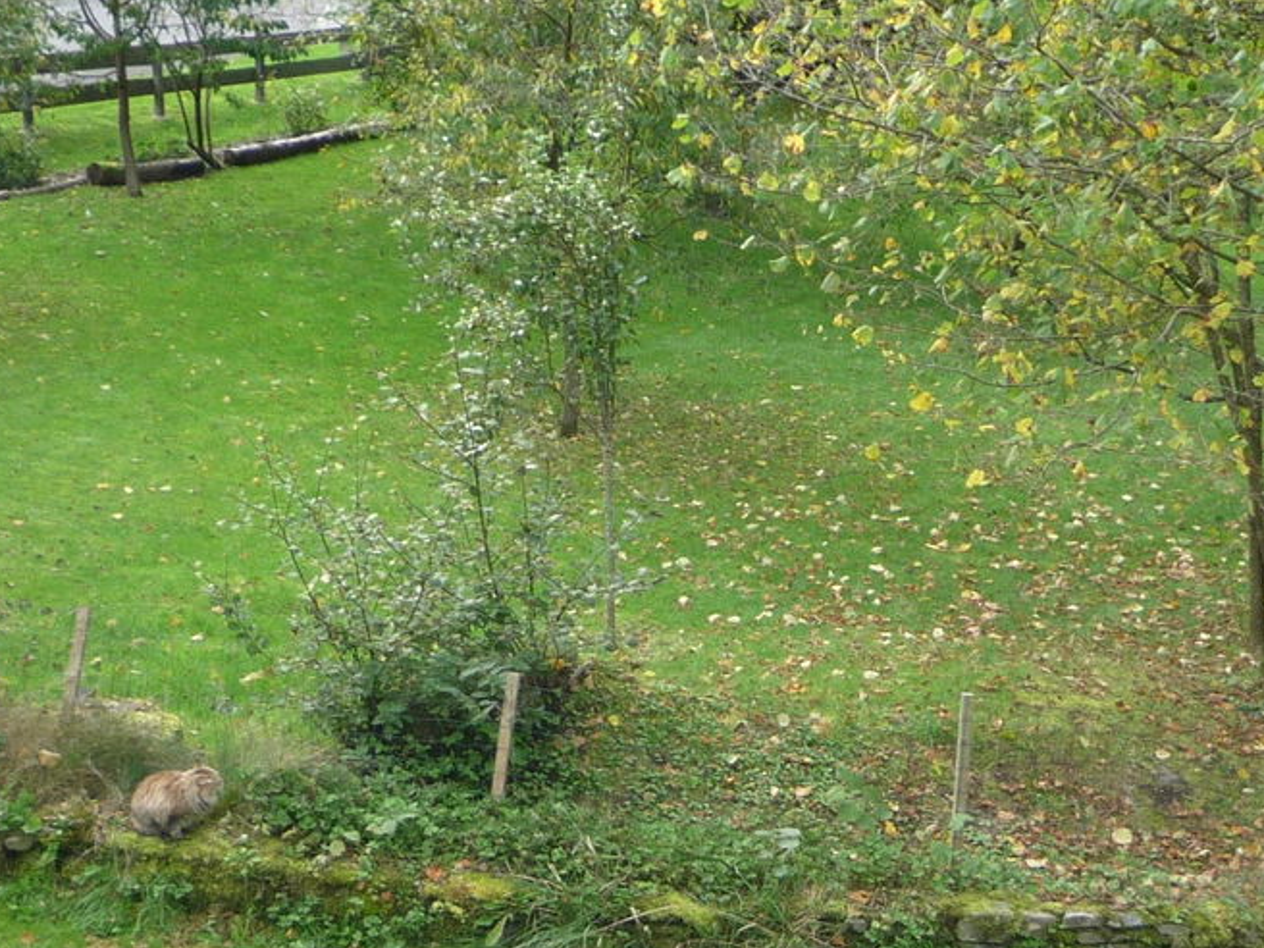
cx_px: 655
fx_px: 2227
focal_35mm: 61
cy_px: 800
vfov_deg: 23.6
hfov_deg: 31.7
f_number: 2.8
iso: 100
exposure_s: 1/160
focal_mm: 4.4
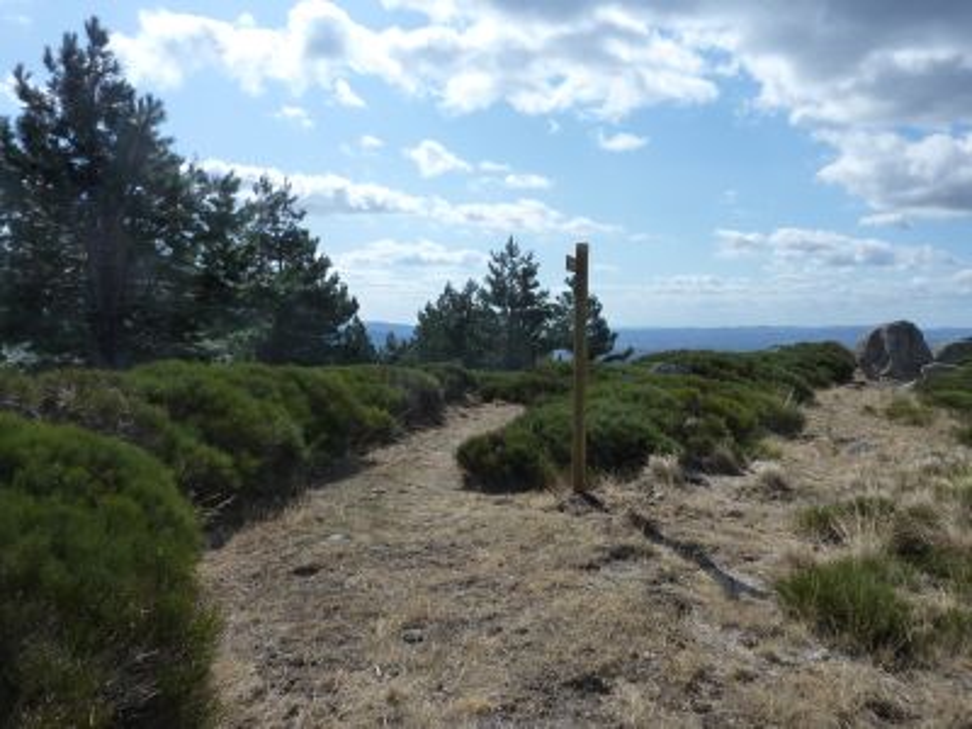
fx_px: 702
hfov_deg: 69.4
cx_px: 486
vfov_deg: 54.9
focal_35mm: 25
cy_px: 364
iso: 125
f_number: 5.6
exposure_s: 1/640
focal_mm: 4.1
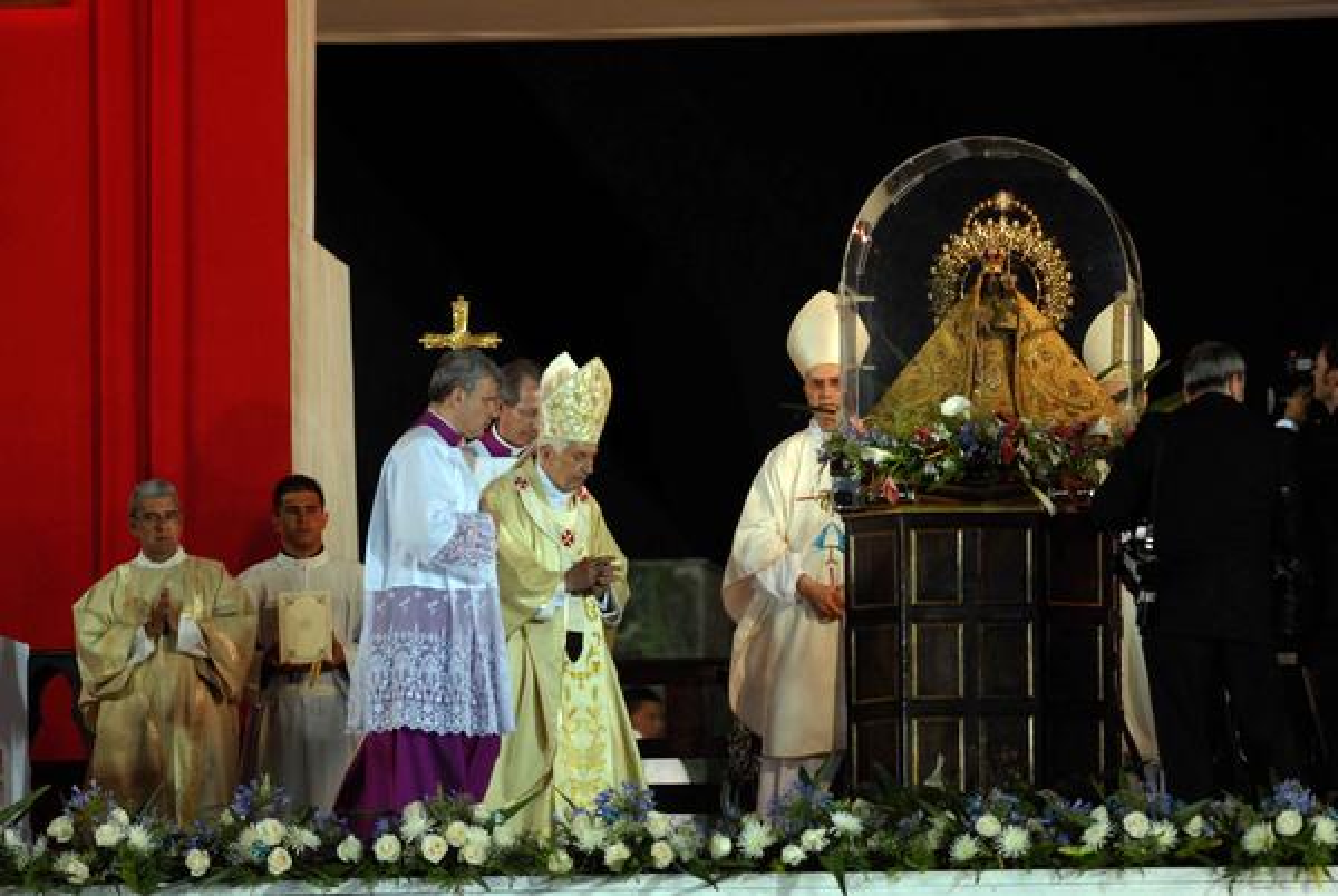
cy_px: 448
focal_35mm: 450
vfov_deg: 3.1
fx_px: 16749
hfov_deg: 4.6
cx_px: 669
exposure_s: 1/200
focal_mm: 300
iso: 1600
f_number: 2.8
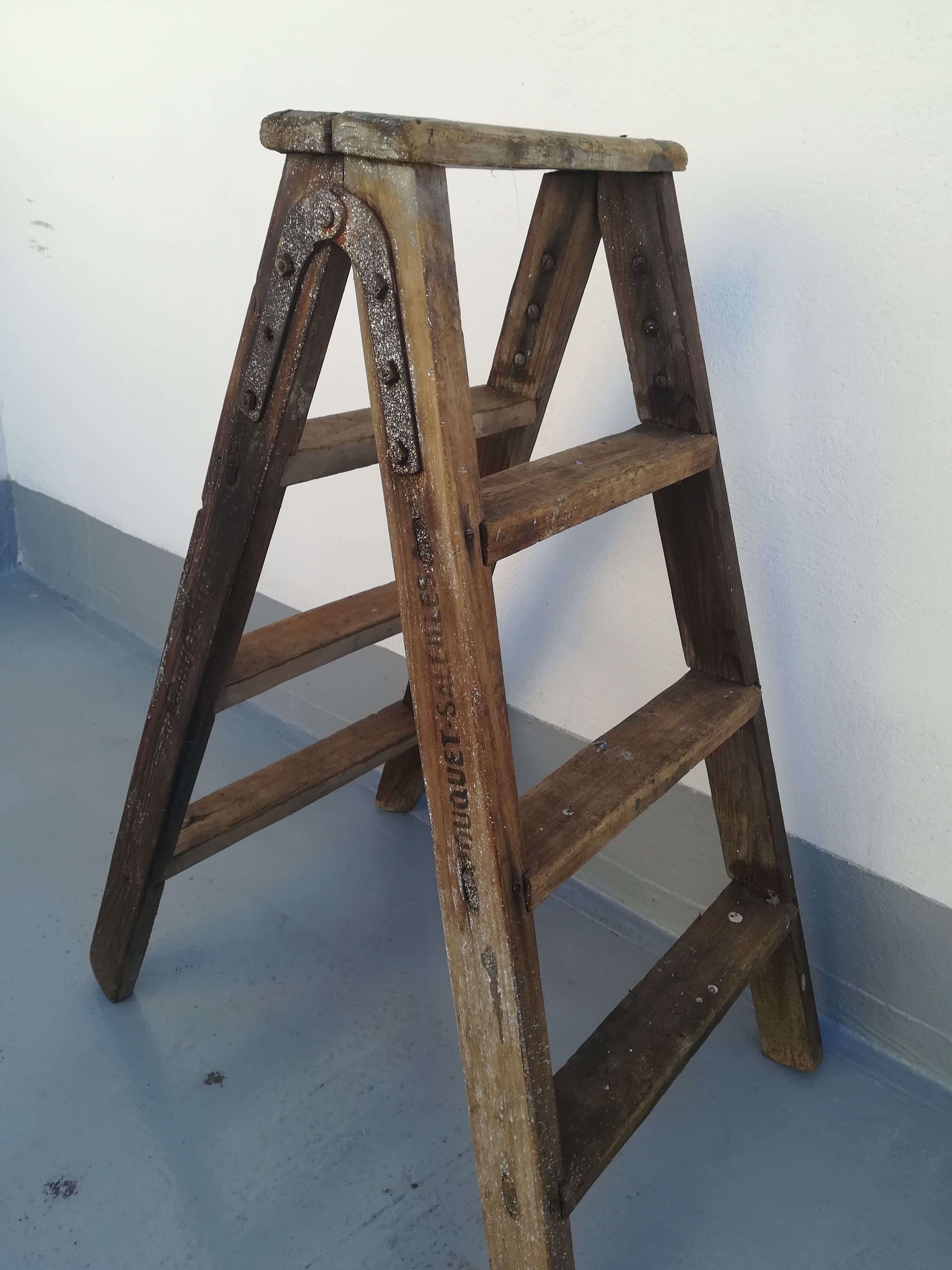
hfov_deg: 53.1
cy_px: 635
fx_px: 953
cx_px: 476
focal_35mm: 26
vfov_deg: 67.3
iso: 50
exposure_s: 1/297
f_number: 2.2
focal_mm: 3.83
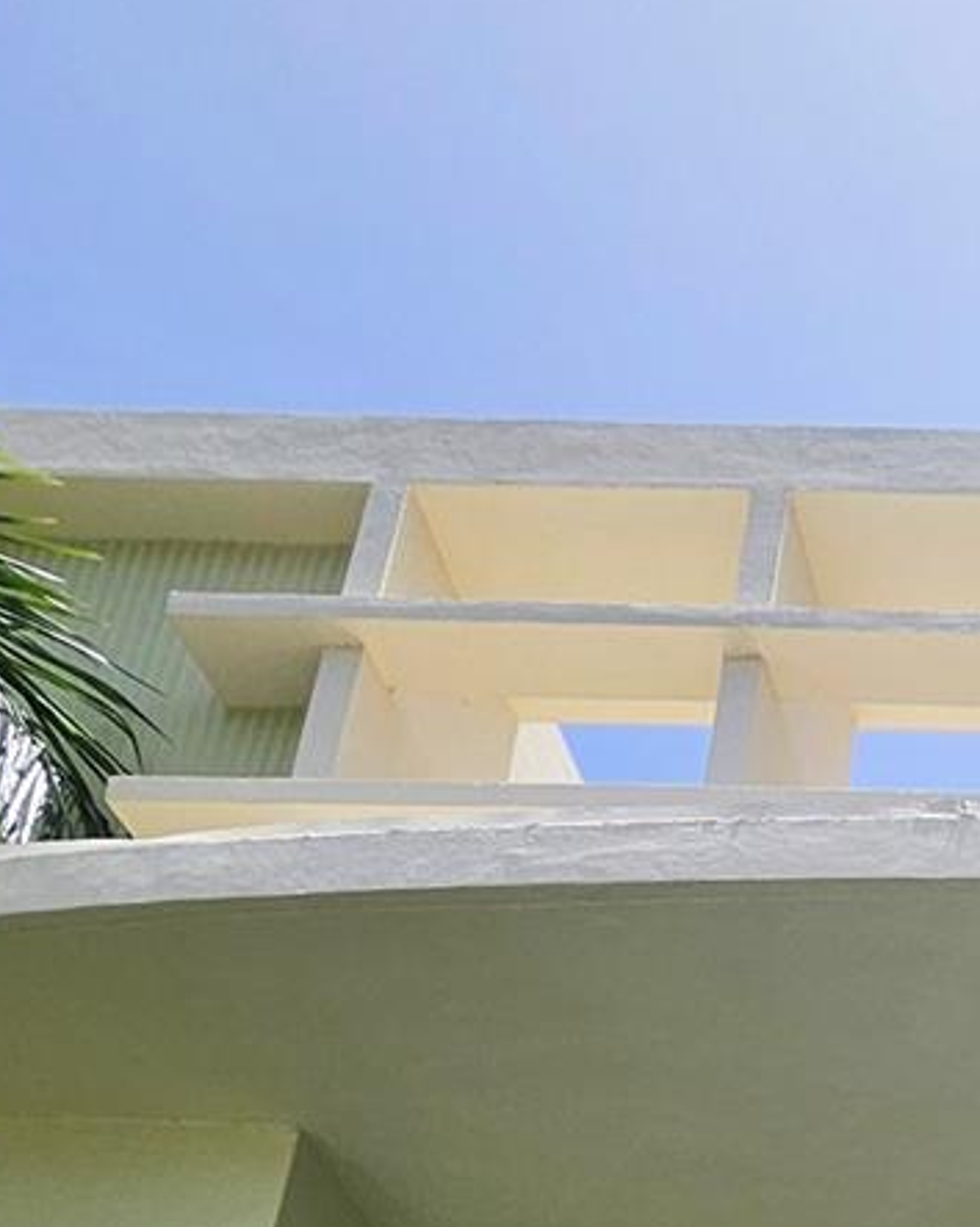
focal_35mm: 44
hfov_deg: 26.2
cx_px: 1426
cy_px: 1975
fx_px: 1596
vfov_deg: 25.9
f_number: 2.2
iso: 32
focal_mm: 1.7
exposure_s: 1/1429
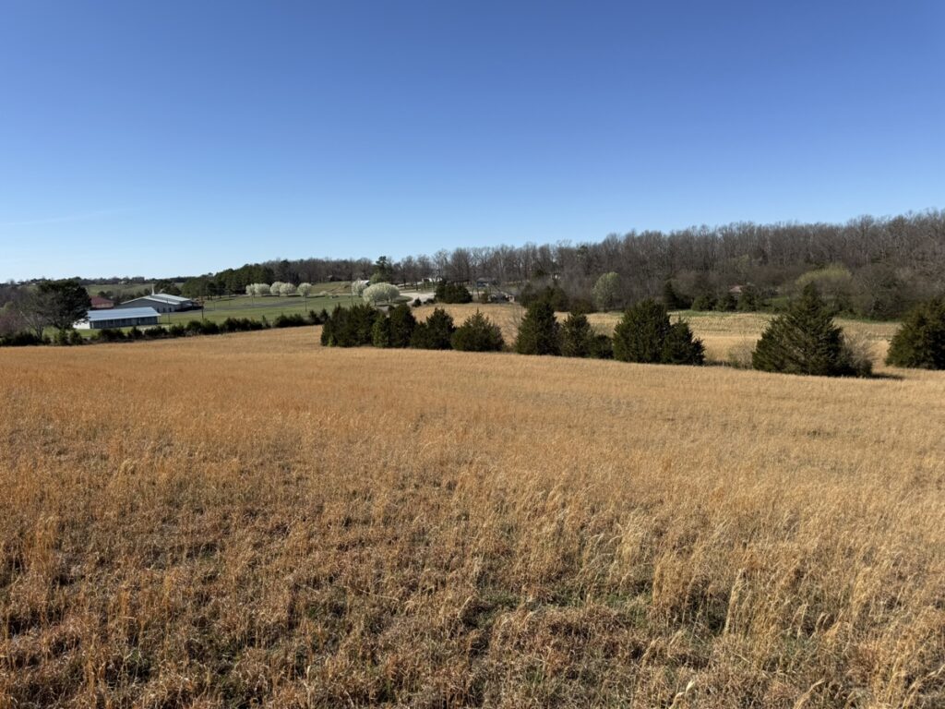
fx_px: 655
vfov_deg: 56.8
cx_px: 472
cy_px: 354
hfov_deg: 71.6
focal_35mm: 24
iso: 80
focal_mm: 6.76
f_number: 1.78
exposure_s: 1/5714
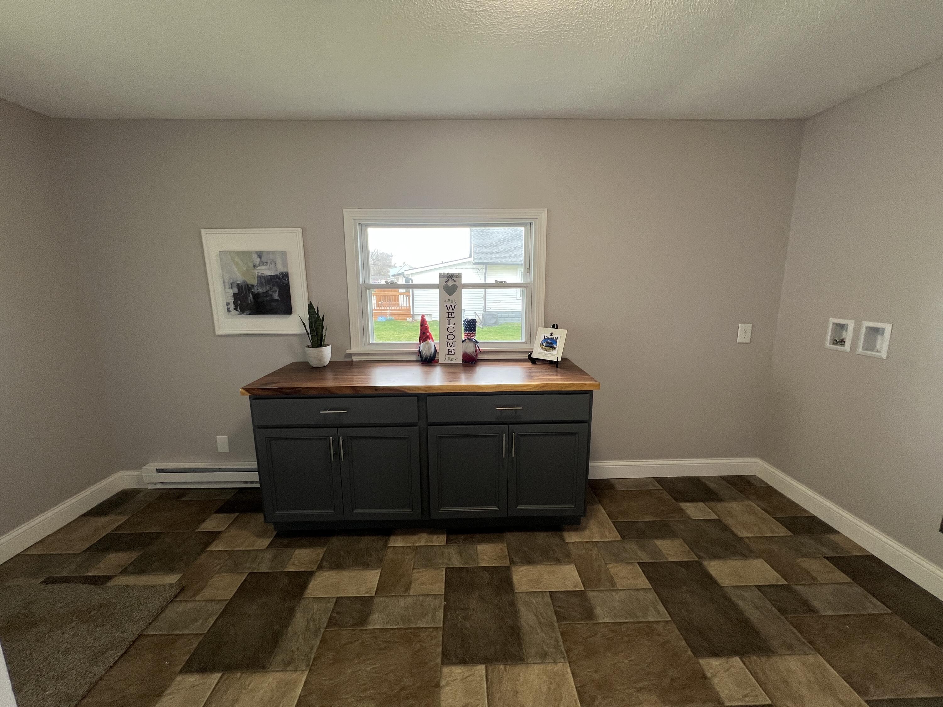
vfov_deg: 89.9
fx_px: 354
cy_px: 354
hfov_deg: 106.2
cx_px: 472
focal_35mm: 13
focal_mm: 1.57
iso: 100
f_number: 1.8
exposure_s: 1/120
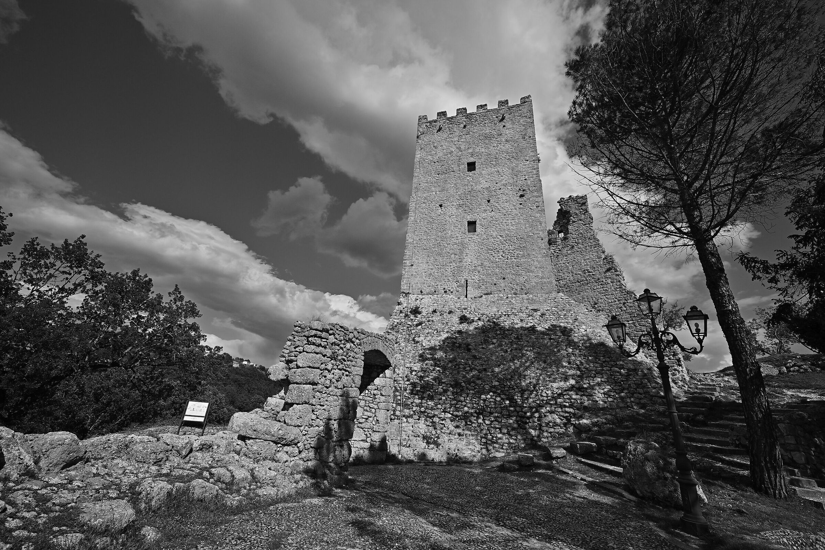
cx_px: 412
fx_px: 321
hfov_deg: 104.3
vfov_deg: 81.2
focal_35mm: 14
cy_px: 275
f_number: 8
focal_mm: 14
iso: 100
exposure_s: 1/750
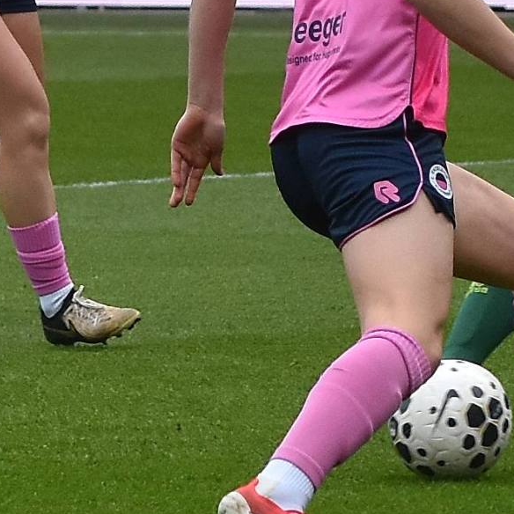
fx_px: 5628
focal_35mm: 335
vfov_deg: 5.2
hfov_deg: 5.2
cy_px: 44
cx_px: 579
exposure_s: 1/800
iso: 500
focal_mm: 80
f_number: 4
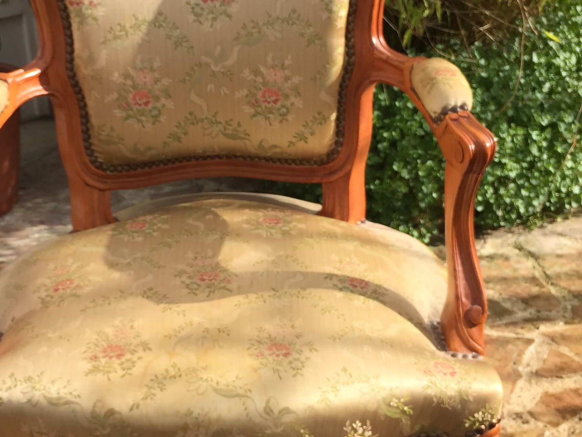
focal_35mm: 56
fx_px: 942
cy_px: 220
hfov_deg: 34.2
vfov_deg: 26.1
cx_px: 217
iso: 32
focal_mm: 4.15
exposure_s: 1/920
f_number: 2.2
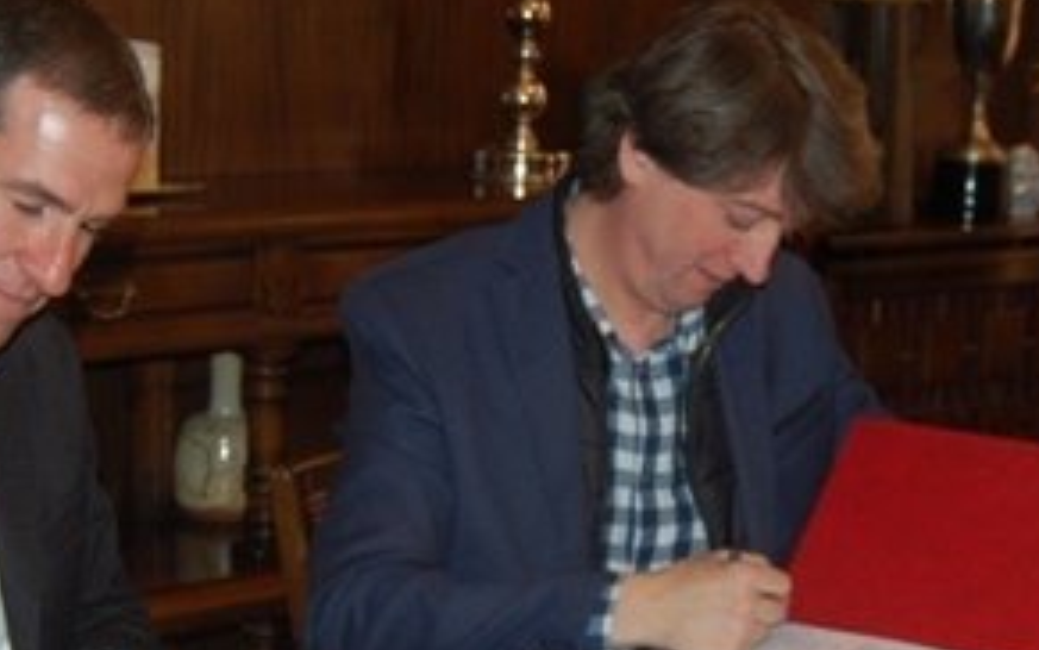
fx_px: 2357
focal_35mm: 83
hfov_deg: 24.9
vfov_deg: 15.5
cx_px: 553
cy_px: 570
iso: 400
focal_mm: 23
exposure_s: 1/60
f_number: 3.8
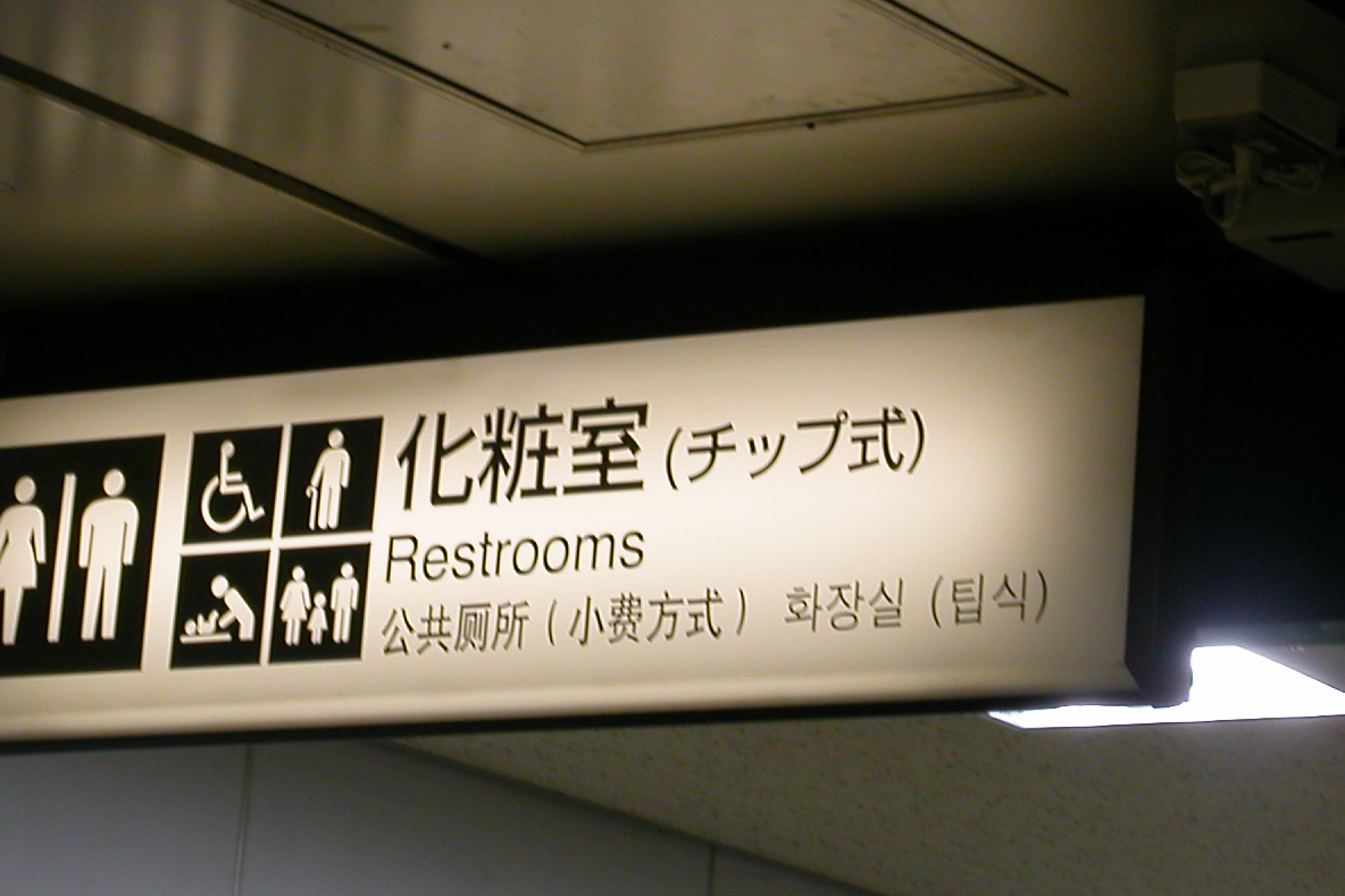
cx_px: 627
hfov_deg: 13.2
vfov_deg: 8.8
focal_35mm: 156
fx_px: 5827
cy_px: 369
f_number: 4.8
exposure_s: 1/25.3
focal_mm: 16.8
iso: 100
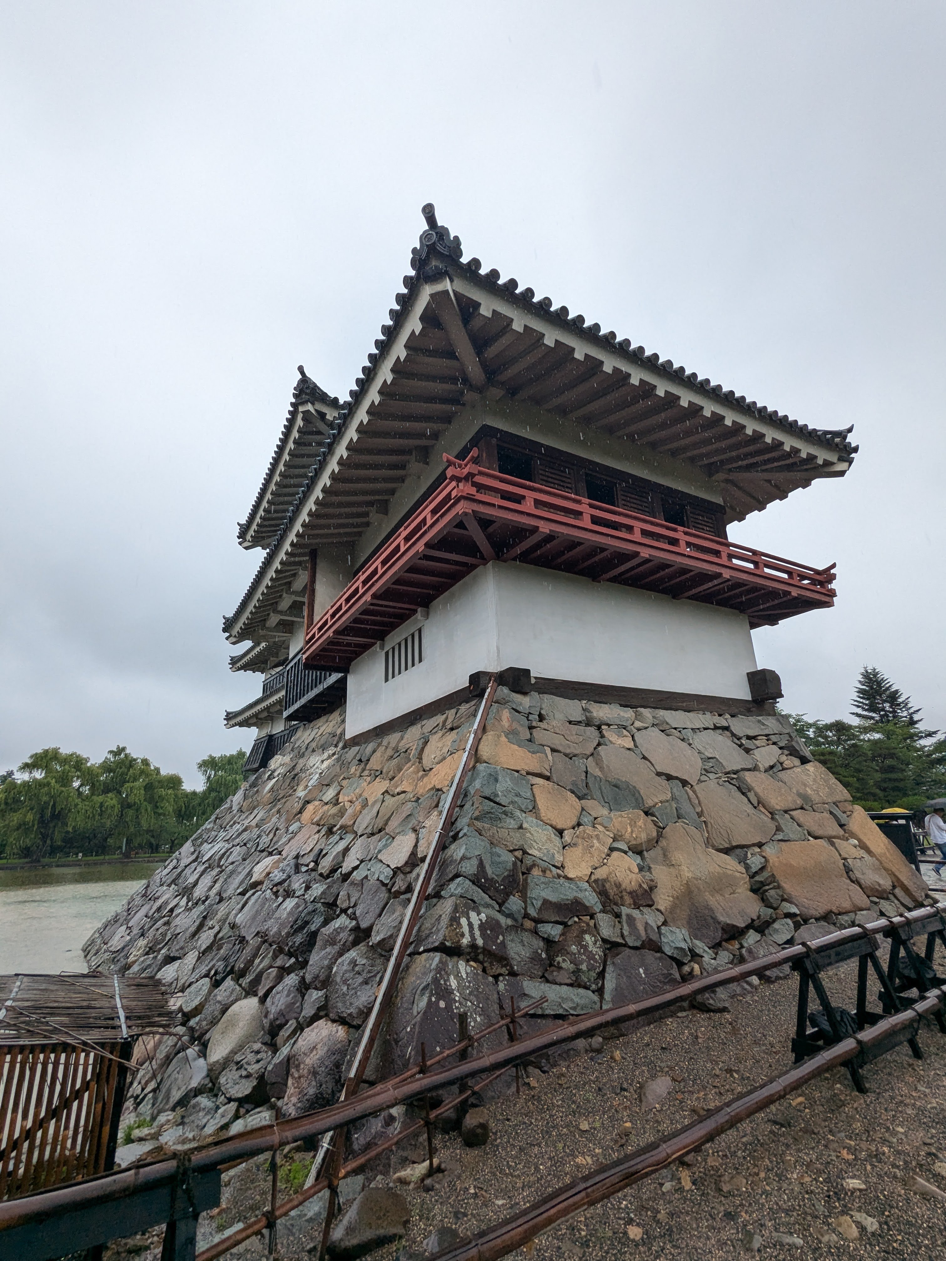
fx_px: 583
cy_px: 630
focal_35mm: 16
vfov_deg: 94.5
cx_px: 473
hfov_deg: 78.1
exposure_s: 1/522
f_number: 2.2
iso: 46
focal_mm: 2.35
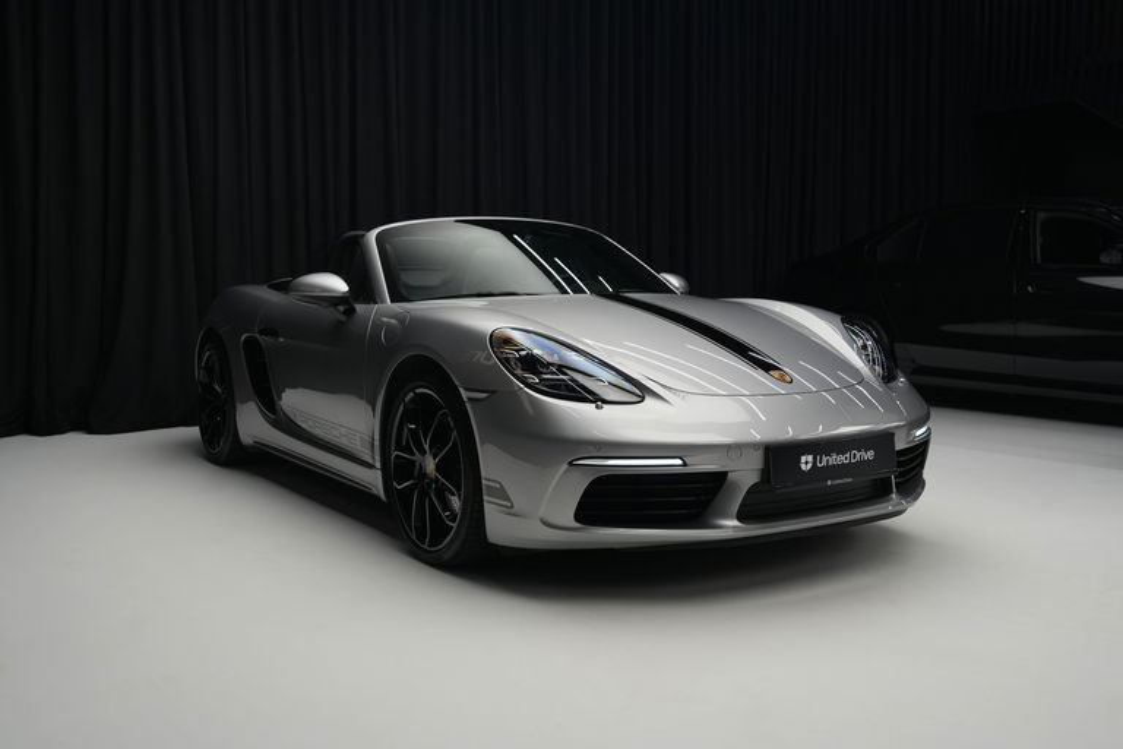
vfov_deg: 37.9
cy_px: 374
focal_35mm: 35
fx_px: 1092
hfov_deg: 54.4
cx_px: 562
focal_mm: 35
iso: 400
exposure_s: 1/40
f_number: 4
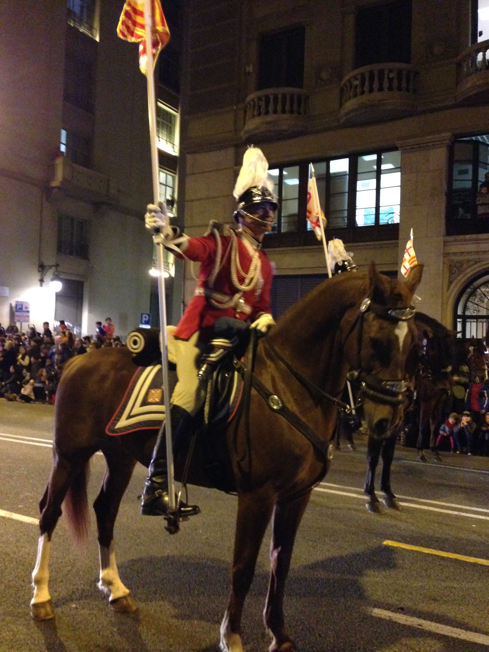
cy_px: 326
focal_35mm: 33
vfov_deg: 55.4
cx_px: 244
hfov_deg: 42.9
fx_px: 622
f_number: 2.4
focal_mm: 4.12
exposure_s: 1/15
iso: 800
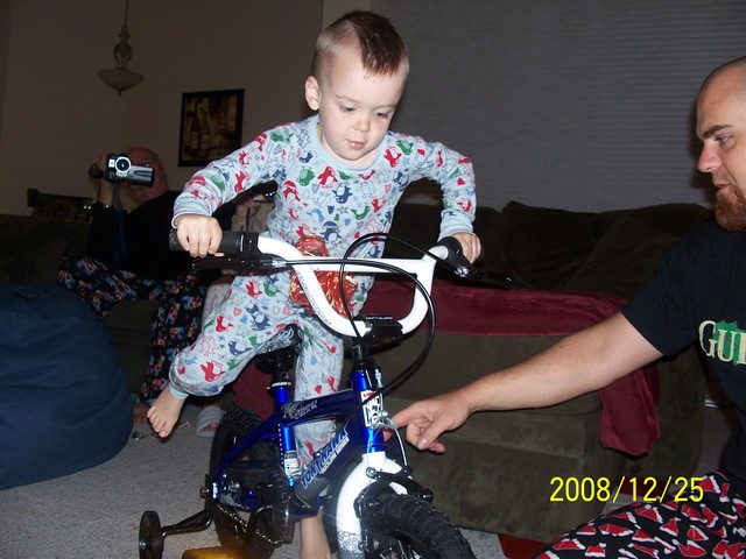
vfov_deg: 40.7
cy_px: 280
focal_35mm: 35
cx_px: 373
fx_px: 754
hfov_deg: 52.6
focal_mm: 6
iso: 80
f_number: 2.8
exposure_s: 1/60
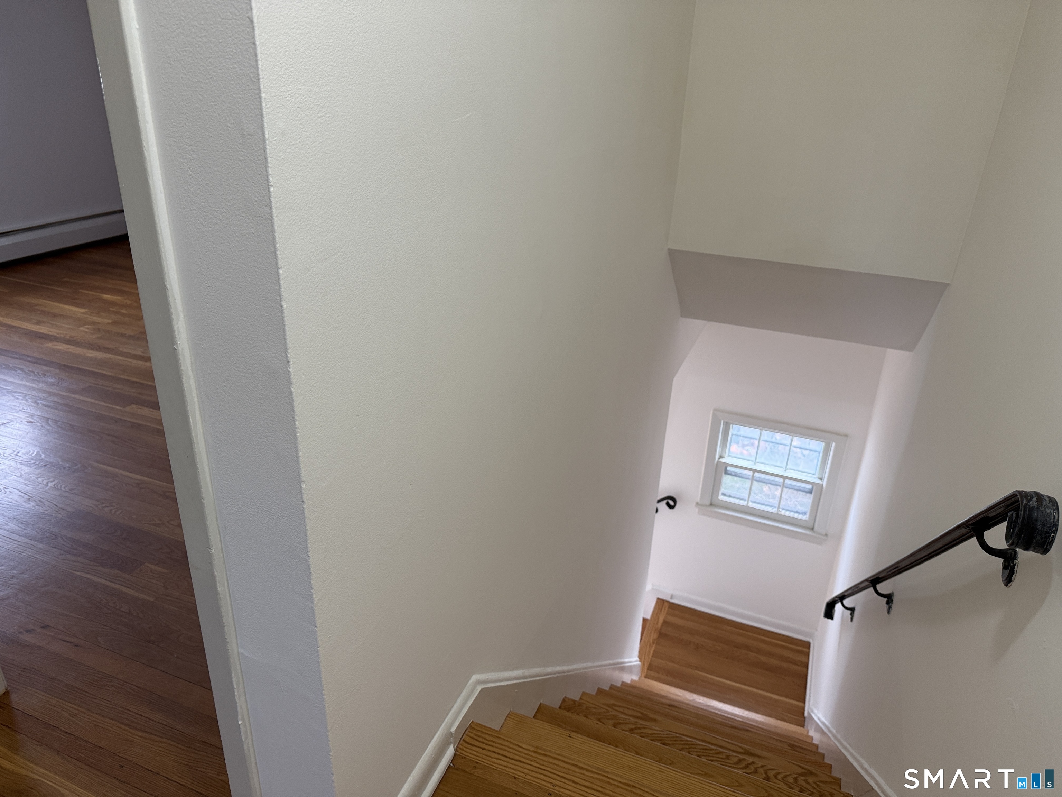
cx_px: 531
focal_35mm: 24
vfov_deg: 56.8
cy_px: 398
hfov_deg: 71.6
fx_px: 736
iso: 200
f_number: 1.78
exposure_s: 1/120
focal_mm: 6.76
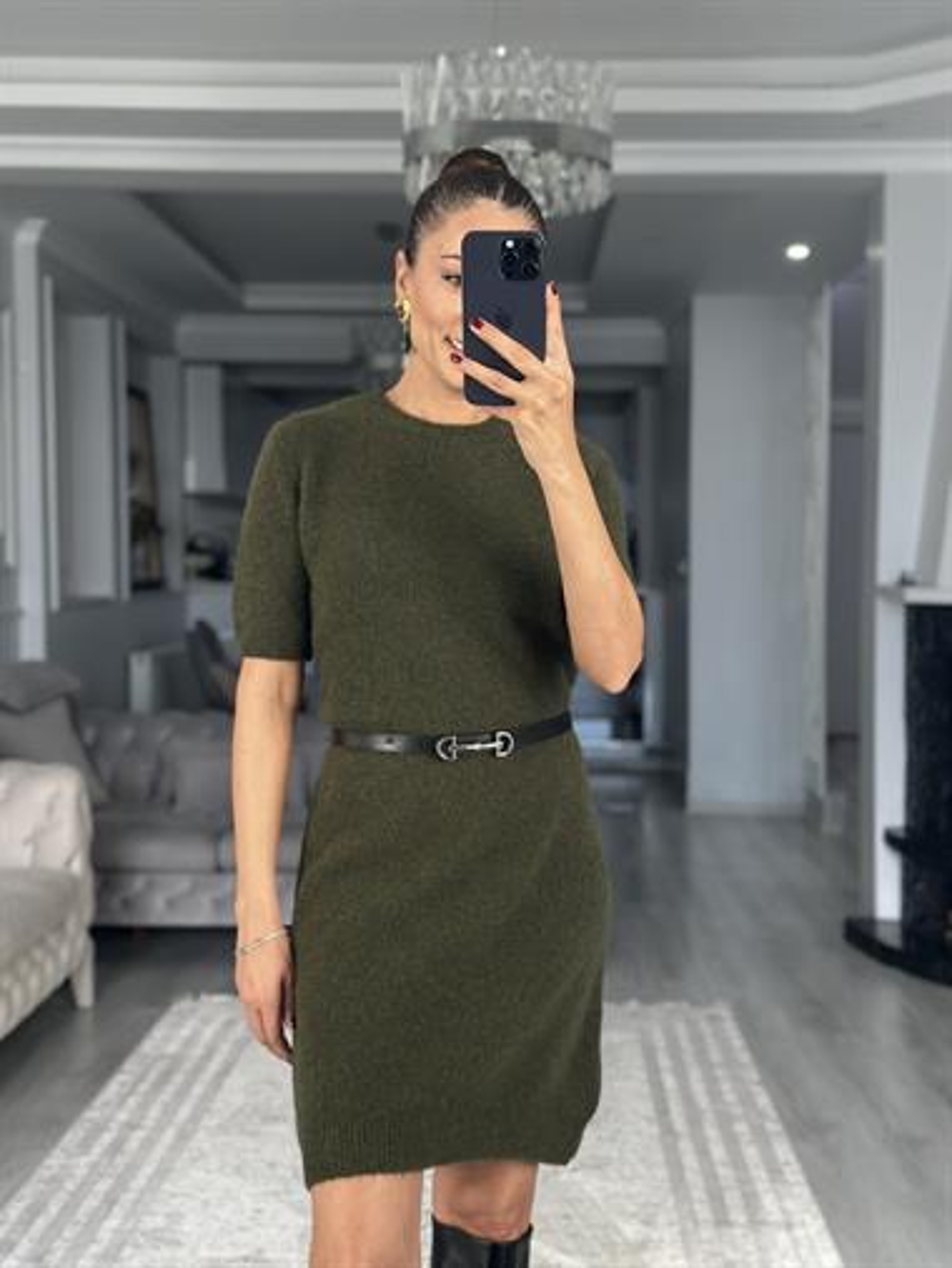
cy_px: 634
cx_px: 476
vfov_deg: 39.6
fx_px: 1759
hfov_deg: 30.3
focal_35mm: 48
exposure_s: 1/60
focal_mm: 6.86
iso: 250
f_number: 1.78
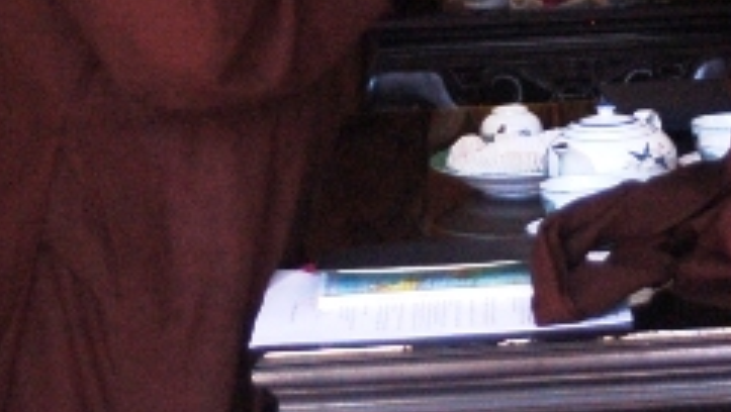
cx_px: 564
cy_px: -70
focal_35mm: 312
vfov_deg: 3.9
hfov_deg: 6.9
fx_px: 6060
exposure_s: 1/250
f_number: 4.5
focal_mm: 75
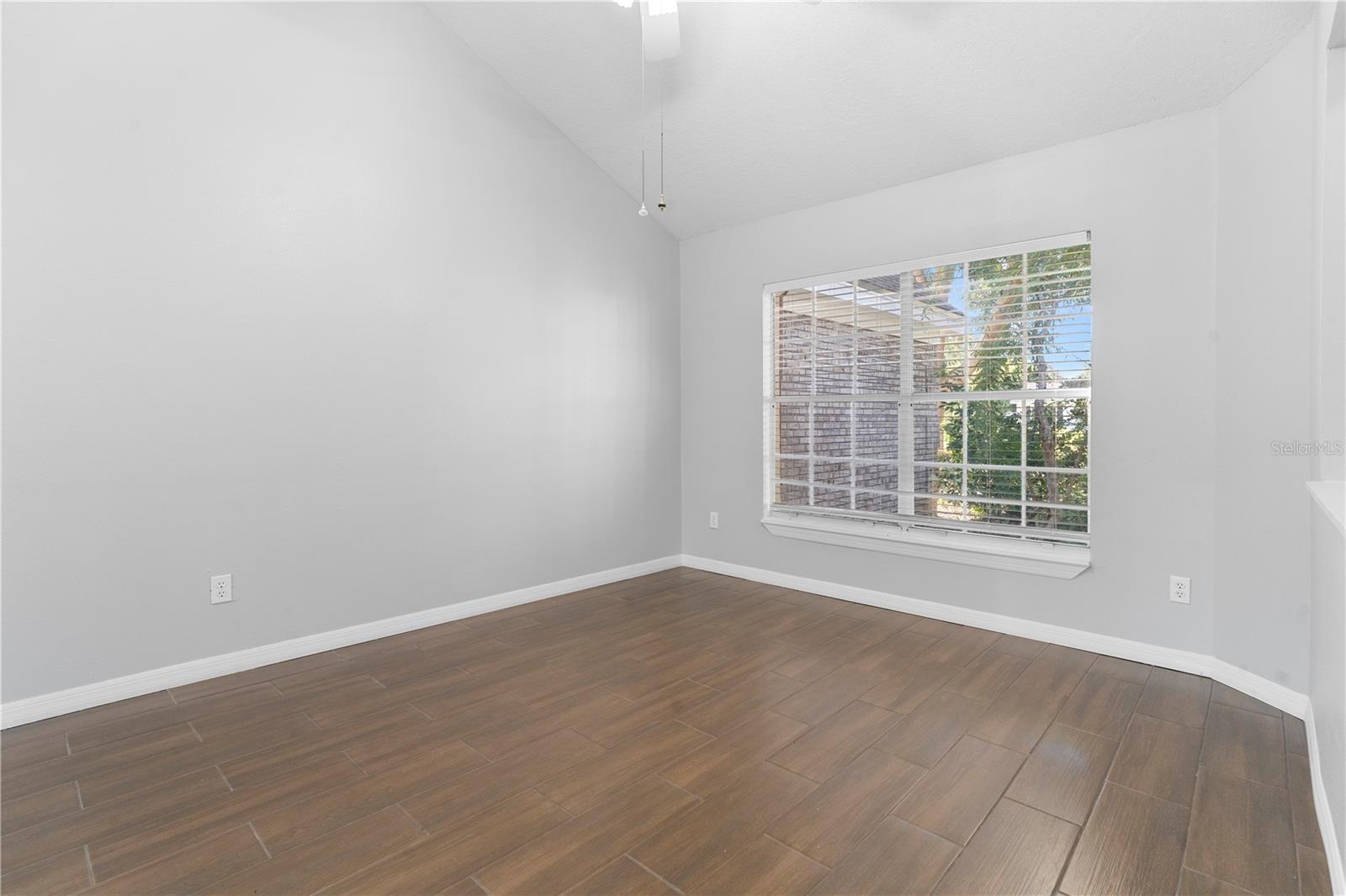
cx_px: 673
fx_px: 598
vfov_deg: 73.7
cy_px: 448
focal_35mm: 16
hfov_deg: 96.7
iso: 800
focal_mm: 16
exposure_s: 1/15
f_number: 8
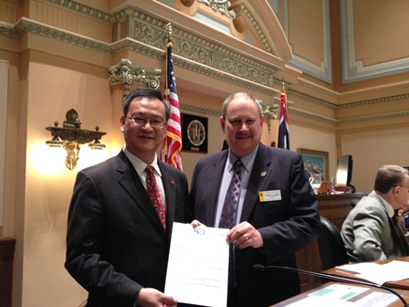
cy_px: 154
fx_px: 414
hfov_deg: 52.6
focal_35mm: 35
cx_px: 204
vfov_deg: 40.7
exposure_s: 1/20
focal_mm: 4.28
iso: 125
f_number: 2.4
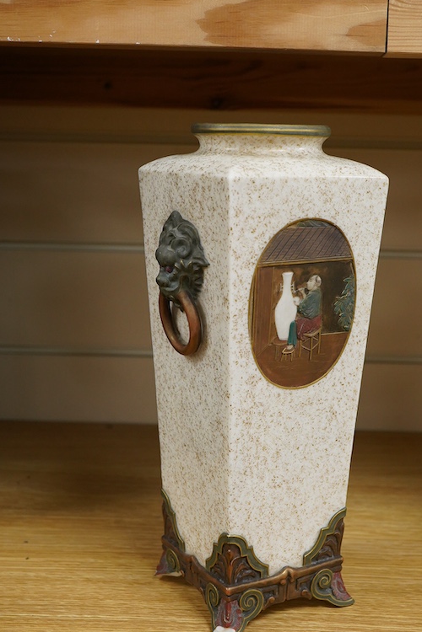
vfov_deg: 36.9
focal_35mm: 54
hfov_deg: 25.0
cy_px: 332
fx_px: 949
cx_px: 246
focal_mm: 30
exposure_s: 1/125
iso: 1250
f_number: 8
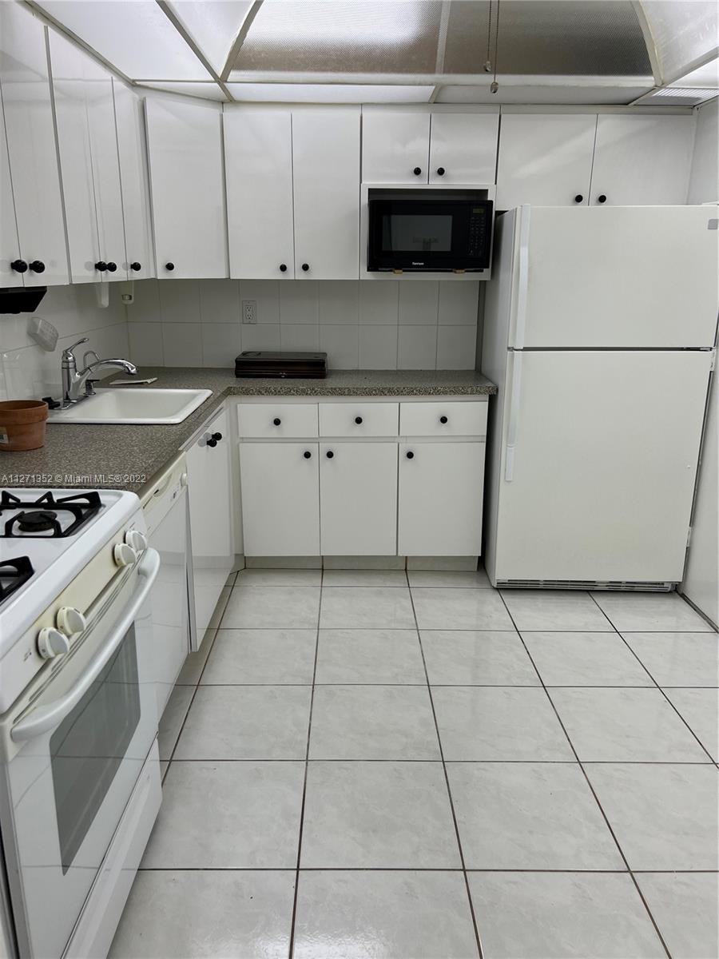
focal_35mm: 26
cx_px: 360
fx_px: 720
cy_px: 480
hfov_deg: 53.1
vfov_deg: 67.3
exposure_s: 1/120
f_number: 1.5
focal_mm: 5.7
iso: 40
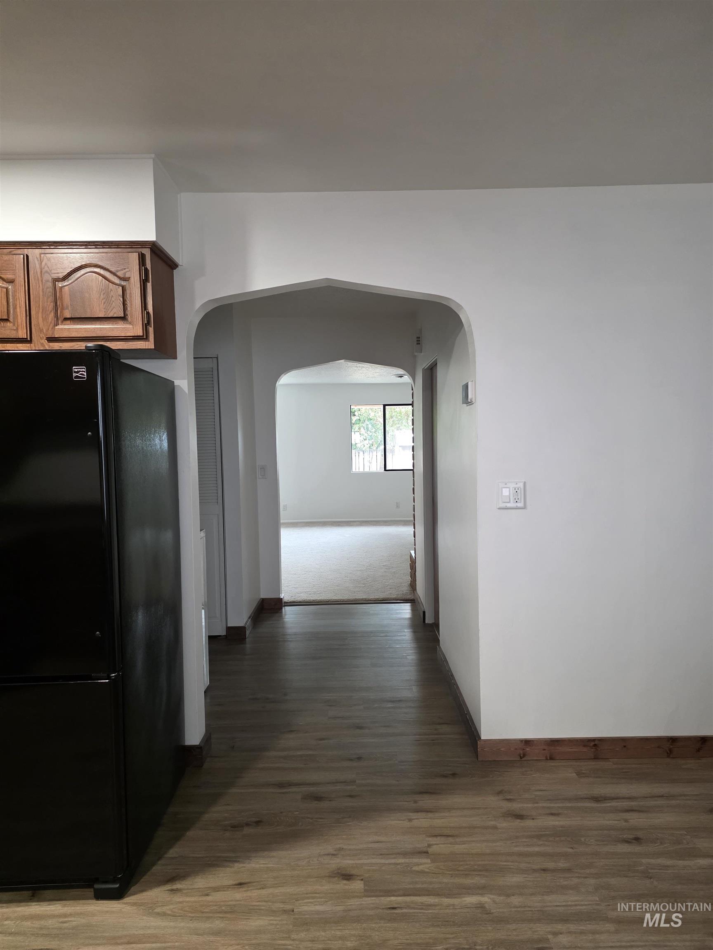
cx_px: 356
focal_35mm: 23
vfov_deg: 73.9
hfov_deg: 58.9
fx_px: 632
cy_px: 475
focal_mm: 6.3
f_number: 1.7
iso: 1000
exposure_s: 1/120
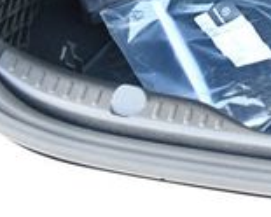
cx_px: 547
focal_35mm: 140
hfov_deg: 12.2
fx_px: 1123
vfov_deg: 10.6
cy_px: -108
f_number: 3.5
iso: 800
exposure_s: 1/160
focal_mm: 18
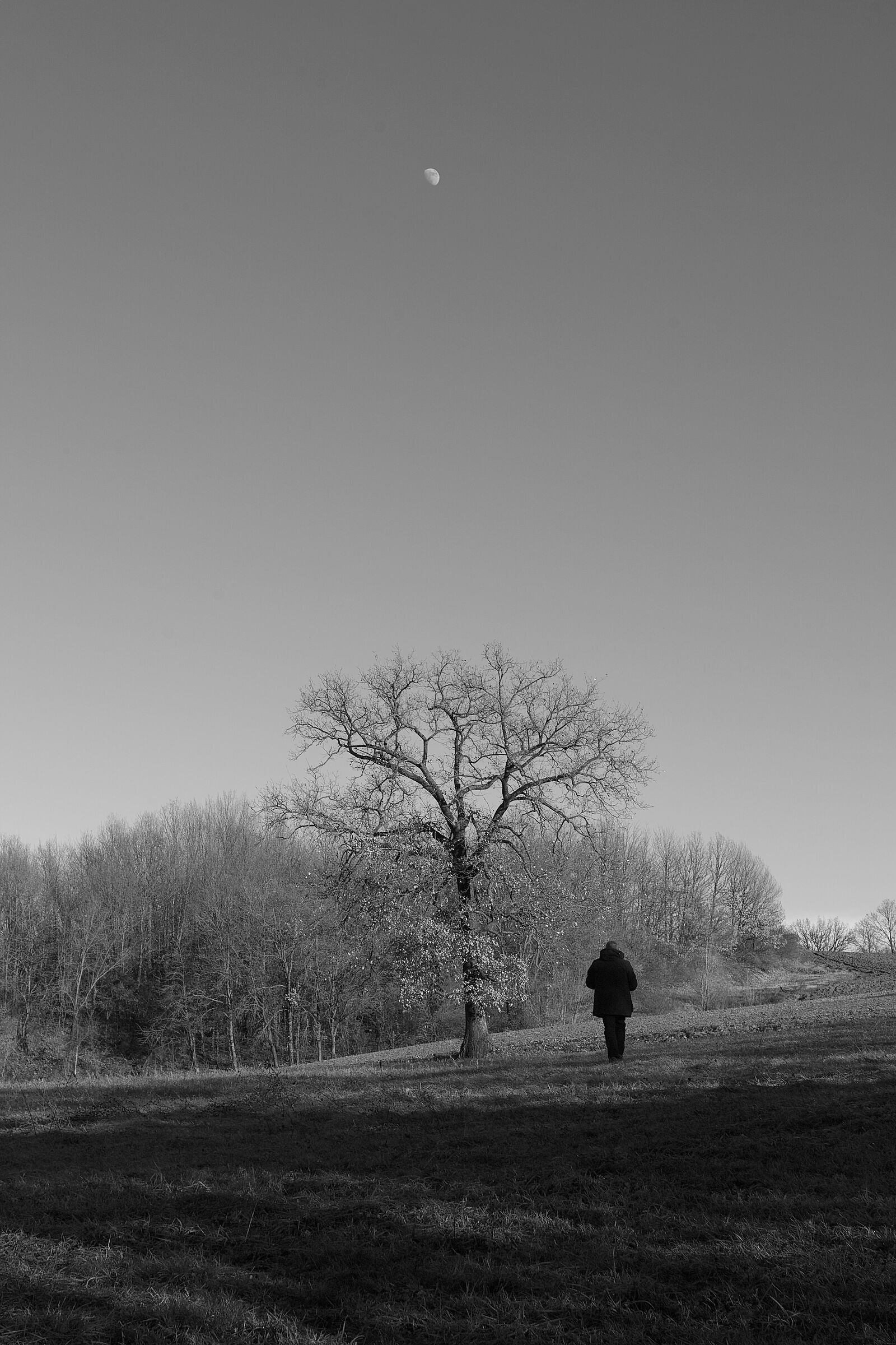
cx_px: 448
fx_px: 1941
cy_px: 672
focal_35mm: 52
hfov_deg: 26.0
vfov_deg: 38.2
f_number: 8
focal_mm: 30
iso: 100
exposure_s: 1/250
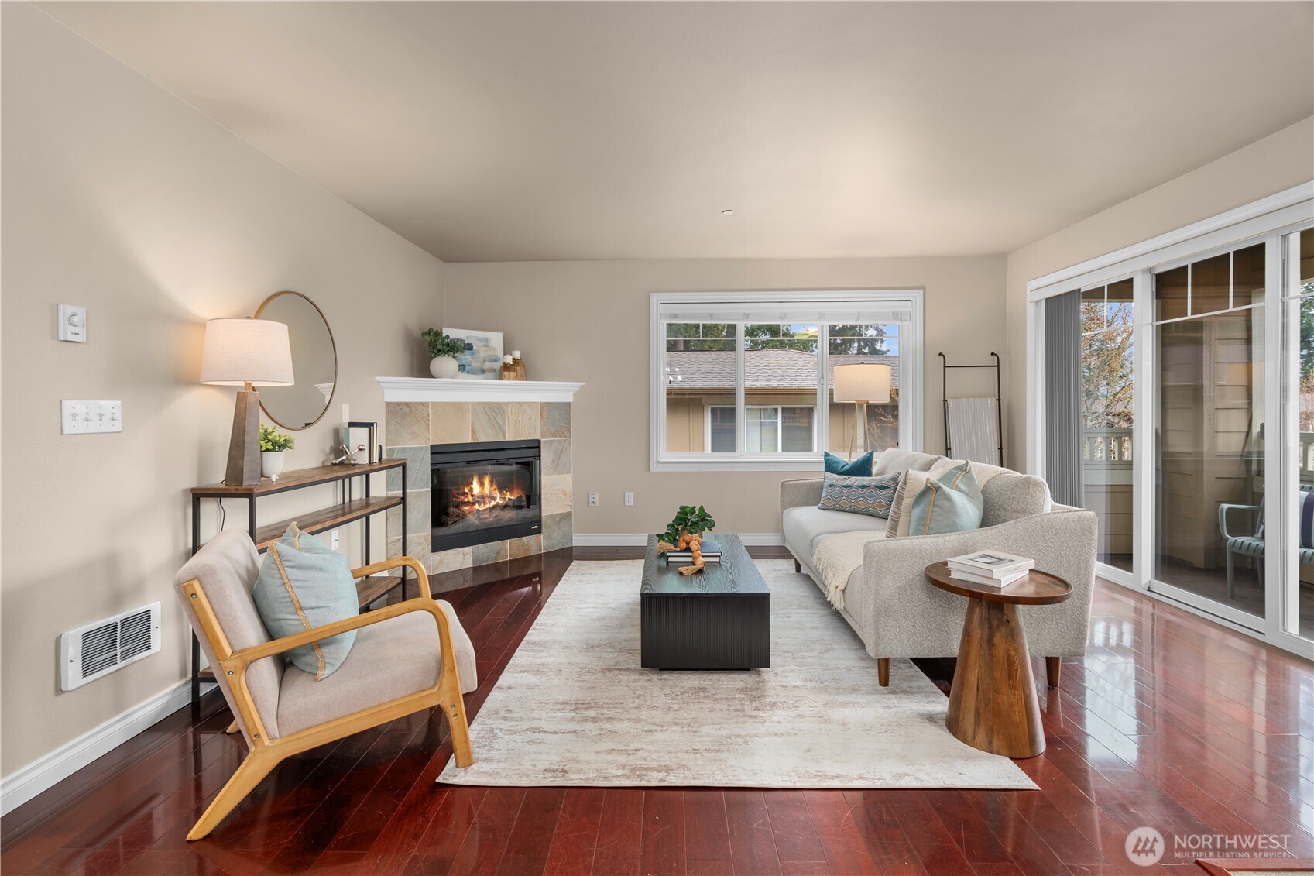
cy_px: 438
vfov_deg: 73.7
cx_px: 657
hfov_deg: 96.7
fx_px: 584
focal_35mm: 16
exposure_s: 1/2.5
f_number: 8
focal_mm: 16
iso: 400
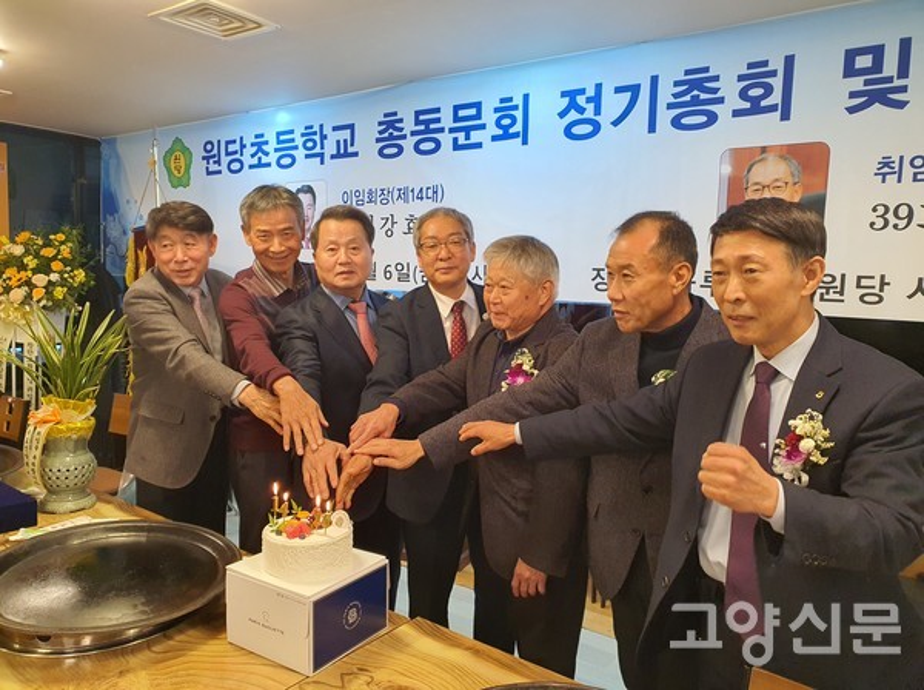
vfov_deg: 52.9
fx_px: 693
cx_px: 462
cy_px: 345
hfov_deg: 67.4
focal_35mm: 26
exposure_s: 1/120
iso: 250
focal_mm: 4.3
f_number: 2.4
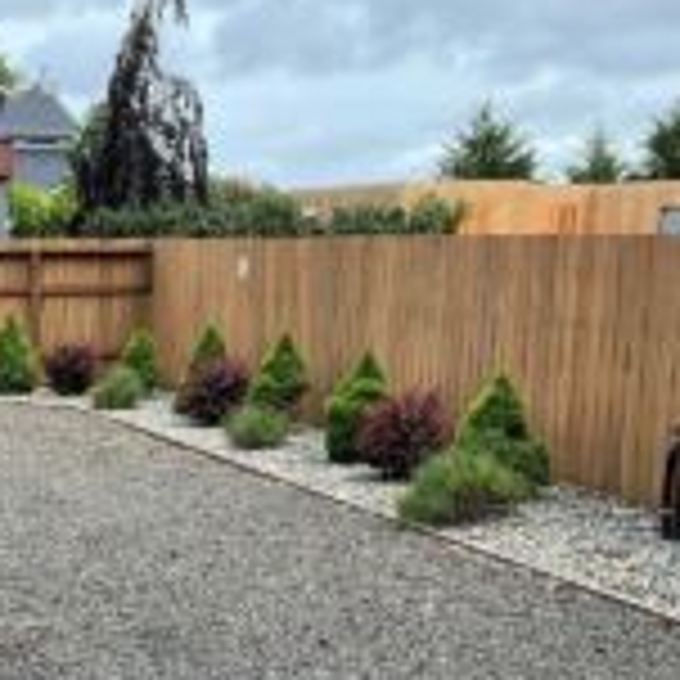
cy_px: 585
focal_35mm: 68
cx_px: 9
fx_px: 1511
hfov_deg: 24.3
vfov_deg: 24.8
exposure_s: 1/465
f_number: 1.8
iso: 25
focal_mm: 3
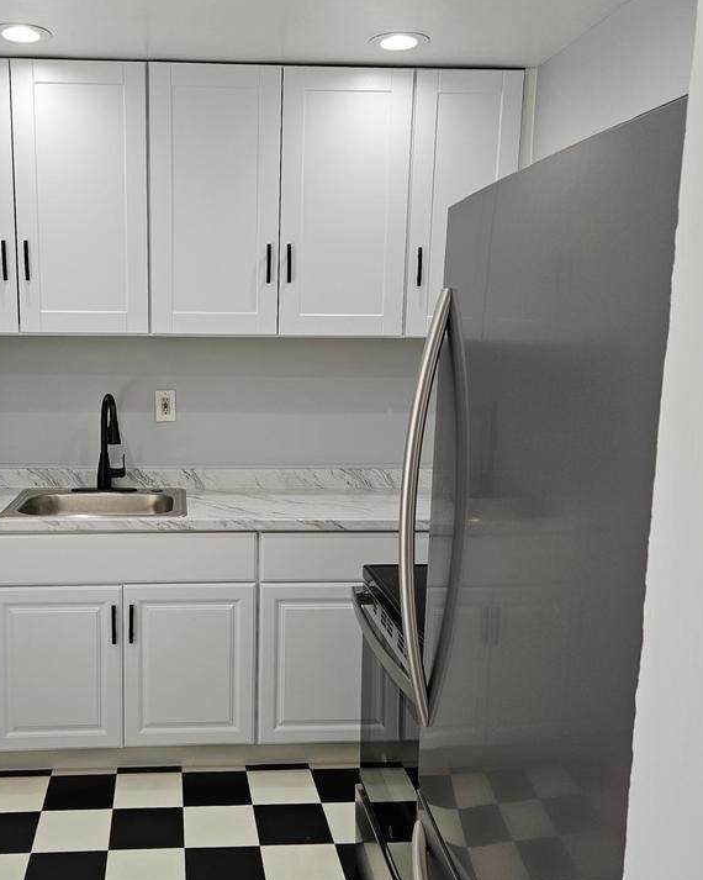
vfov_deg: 52.8
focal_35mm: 34
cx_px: 232
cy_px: 485
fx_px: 885
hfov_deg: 42.7
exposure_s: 1/120
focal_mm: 5.4
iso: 50
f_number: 1.8
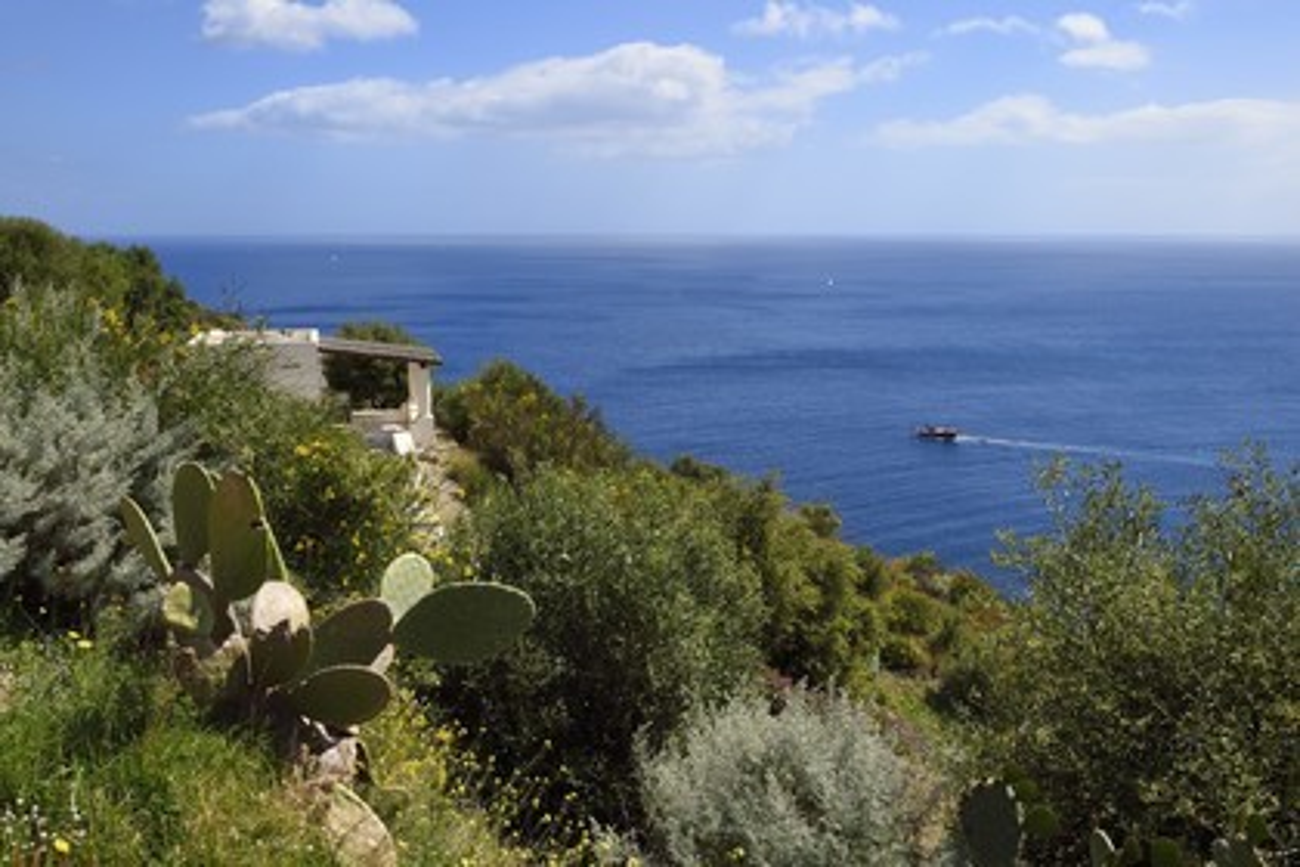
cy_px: 434
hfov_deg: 58.7
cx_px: 650
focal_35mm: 32
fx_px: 1155
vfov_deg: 41.1
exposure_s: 1/250
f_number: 14
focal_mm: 32
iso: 200
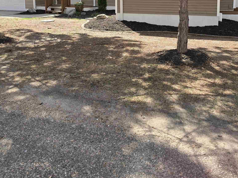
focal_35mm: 46
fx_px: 316
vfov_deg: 30.4
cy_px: 26
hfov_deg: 41.1
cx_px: 135
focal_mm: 6.3
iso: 12
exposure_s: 1/308
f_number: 1.7
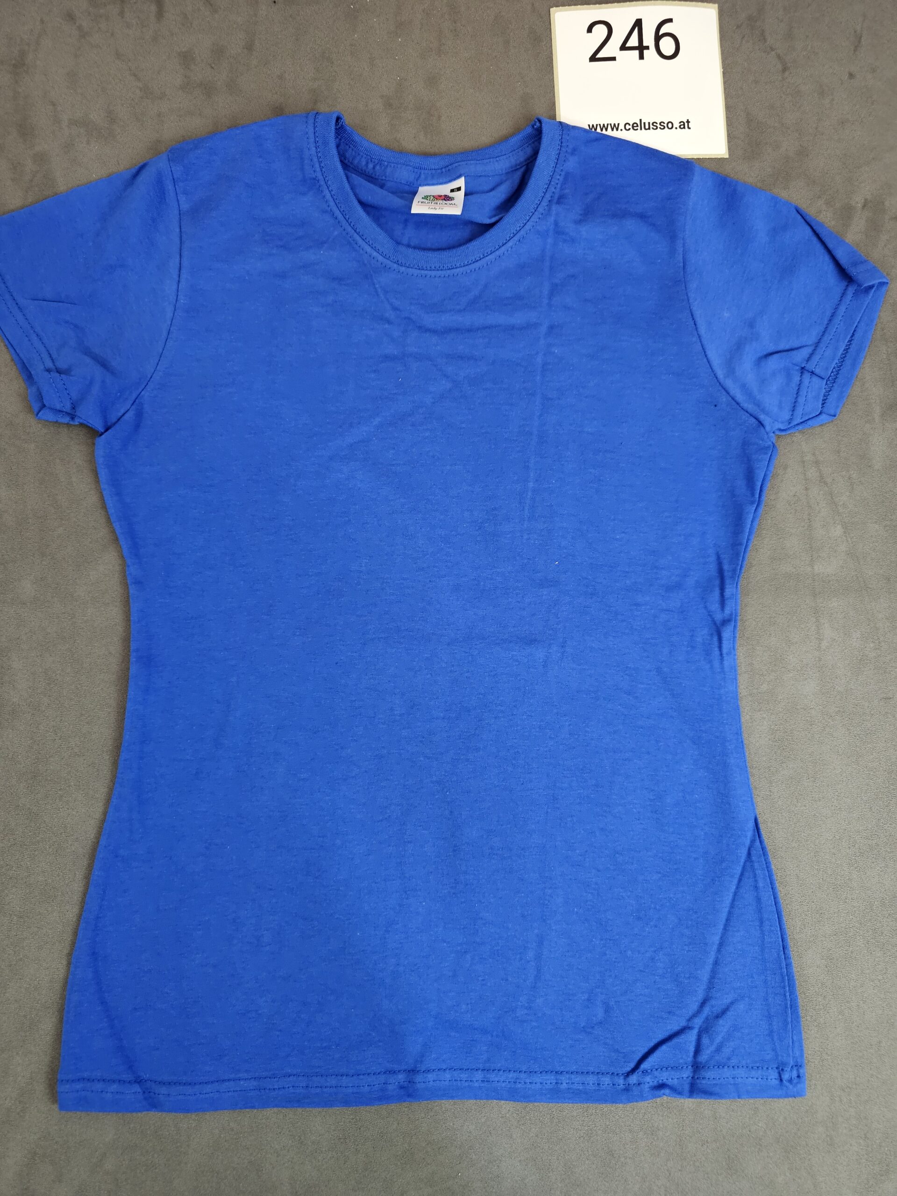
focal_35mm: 23
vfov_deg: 73.9
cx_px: 448
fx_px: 795
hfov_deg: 58.9
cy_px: 598
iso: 320
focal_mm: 6.3
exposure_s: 1/100
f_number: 1.7
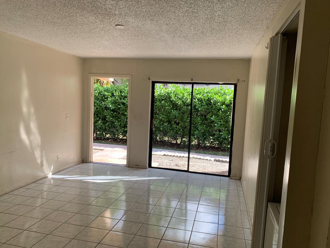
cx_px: 159
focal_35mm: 28
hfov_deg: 63.4
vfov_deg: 49.7
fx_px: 267
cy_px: 127
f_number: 1.8
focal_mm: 4.25
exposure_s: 1/190
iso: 25
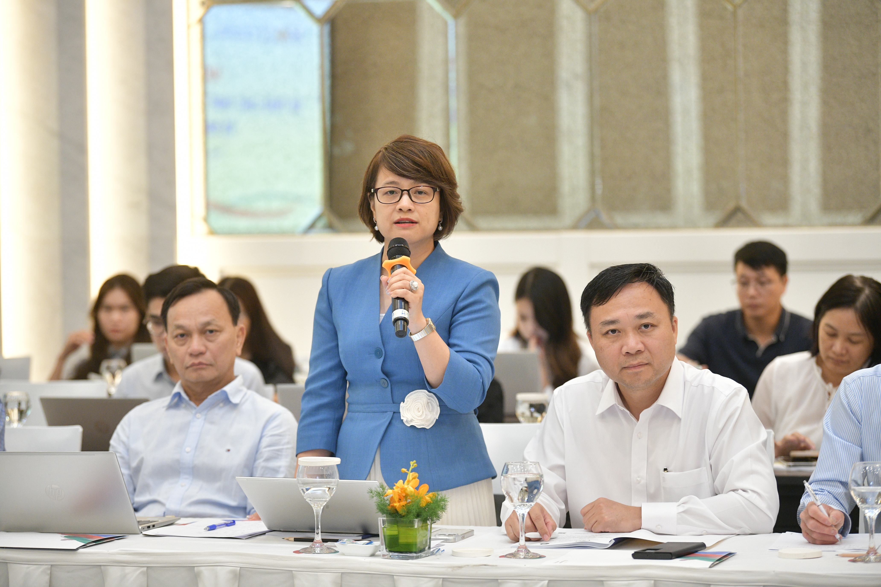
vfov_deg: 12.5
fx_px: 2692
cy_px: 294
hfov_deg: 18.6
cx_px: 440
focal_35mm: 110
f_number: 2.8
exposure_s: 1/200
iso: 3200
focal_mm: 110
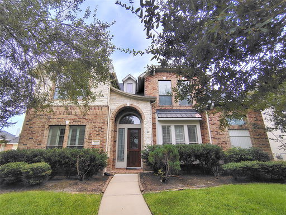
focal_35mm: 16
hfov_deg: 94.5
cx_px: 143
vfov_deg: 78.1
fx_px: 132
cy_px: 108
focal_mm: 2.13
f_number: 2.2
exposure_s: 1/315
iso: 100
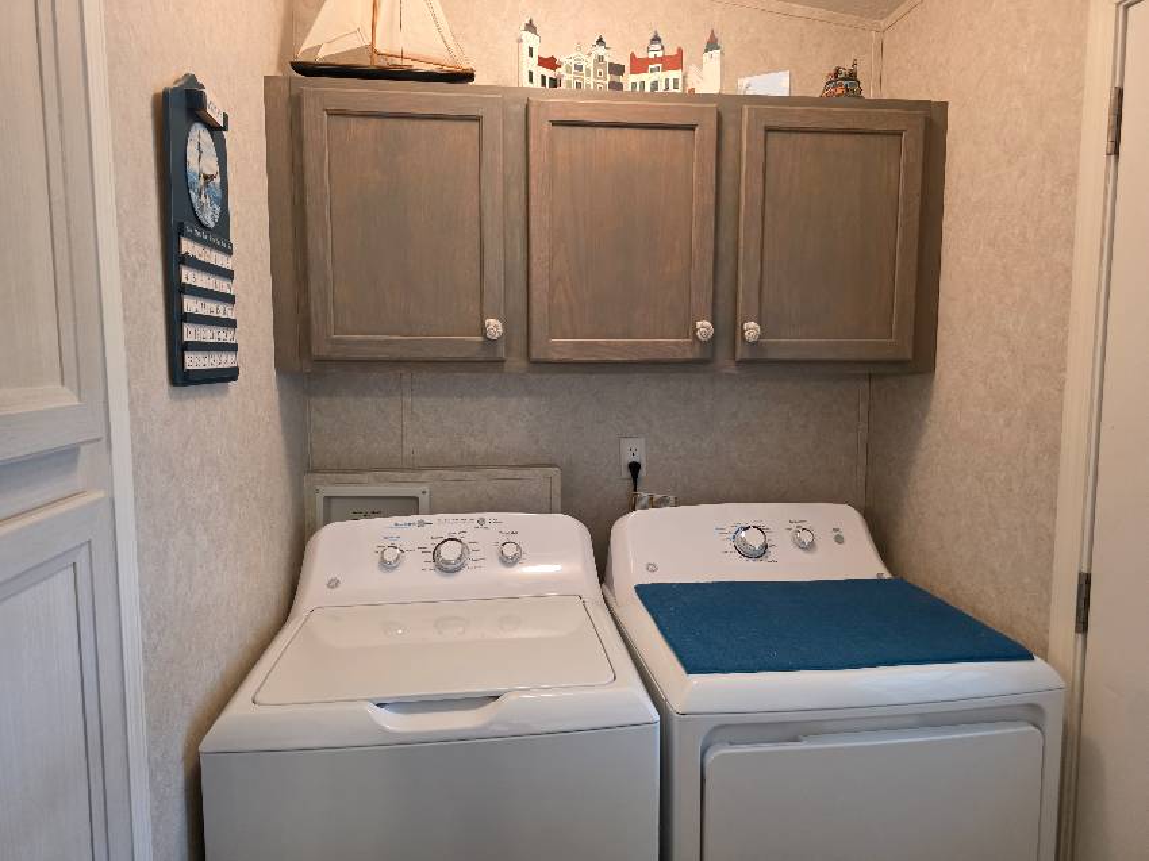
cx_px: 574
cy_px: 430
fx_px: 763
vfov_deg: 58.9
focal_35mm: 23
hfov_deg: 73.9
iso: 640
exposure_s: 1/120
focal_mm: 6.3
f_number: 1.7
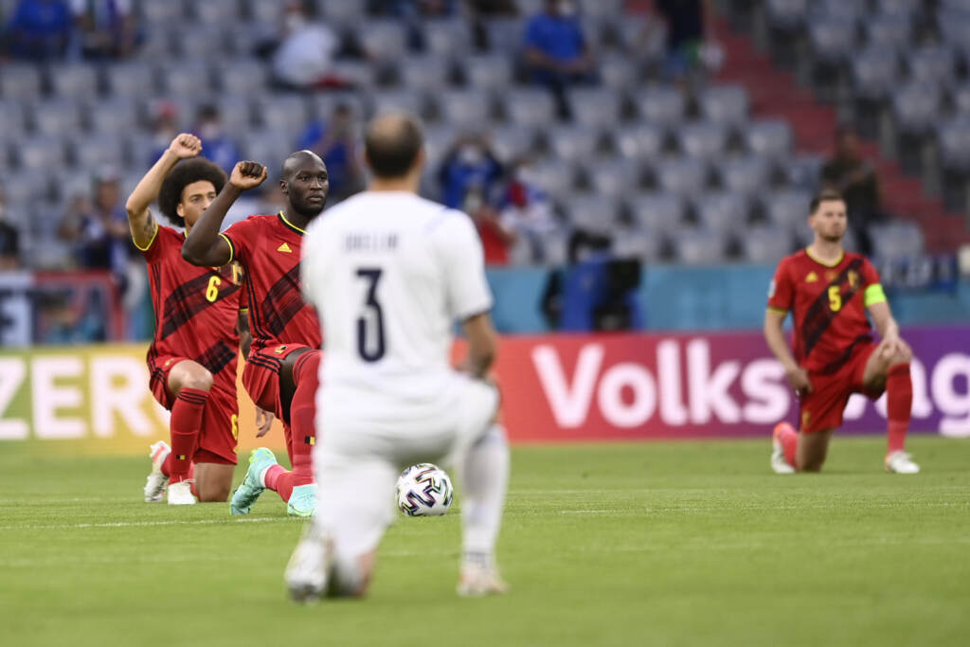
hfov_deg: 5.2
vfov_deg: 3.4
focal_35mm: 400
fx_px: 10779
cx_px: 485
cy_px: 324
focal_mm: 400
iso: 1250
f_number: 2.8
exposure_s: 1/1000
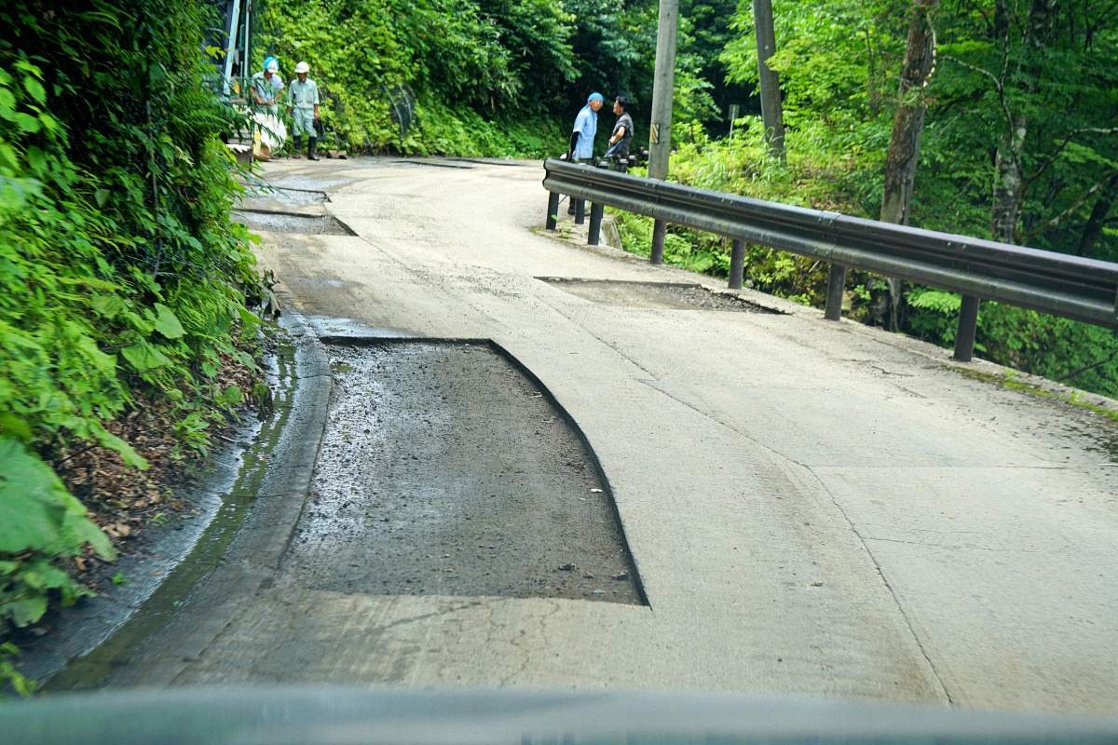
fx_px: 1910
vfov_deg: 22.1
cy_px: 372
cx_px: 559
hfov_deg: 32.6
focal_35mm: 62
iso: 100
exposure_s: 1/100
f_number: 4.5
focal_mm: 41
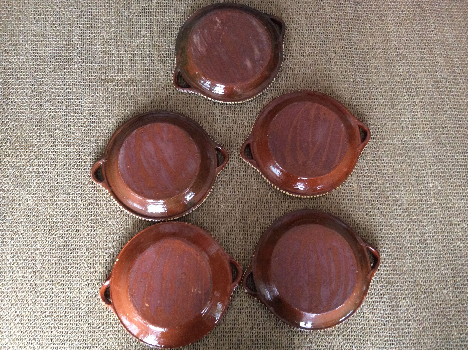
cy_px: 177
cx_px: 229
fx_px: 445
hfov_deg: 55.4
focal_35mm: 33
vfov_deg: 42.8
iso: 200
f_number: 2.4
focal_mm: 3.3
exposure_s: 1/24
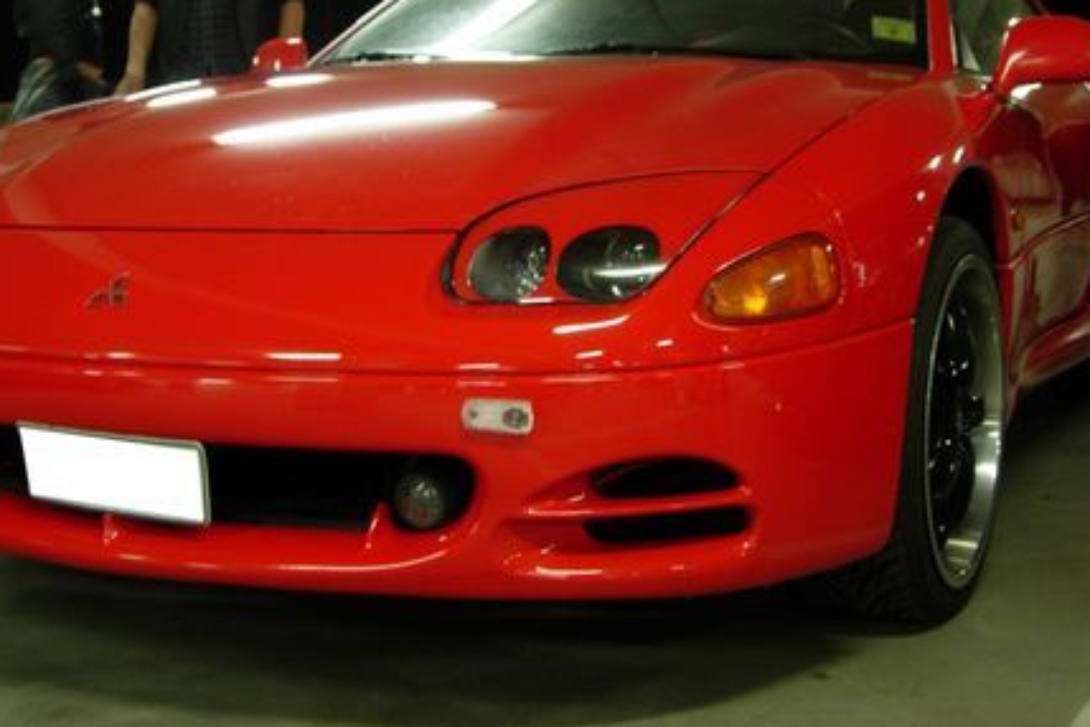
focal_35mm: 59
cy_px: 336
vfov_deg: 23.0
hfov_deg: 33.9
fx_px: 1786
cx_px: 501
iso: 64
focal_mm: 7.8
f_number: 2.8
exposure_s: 1/5.4
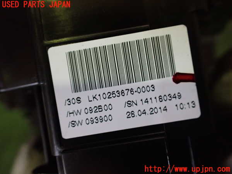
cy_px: 87
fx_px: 201
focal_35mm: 30
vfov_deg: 46.8
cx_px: 116
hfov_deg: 60.0
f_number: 2.3
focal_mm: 5.4
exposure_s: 1/125
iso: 800
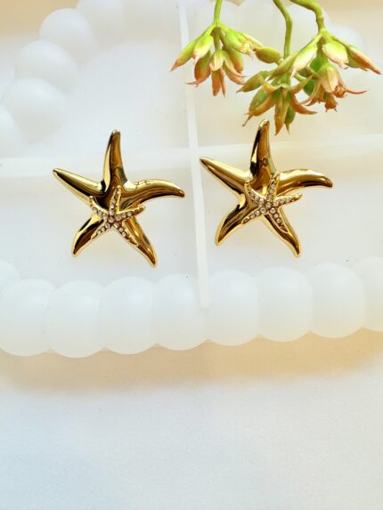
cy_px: 255
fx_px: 354
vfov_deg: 71.6
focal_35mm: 24
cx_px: 192
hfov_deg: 56.8
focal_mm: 2.22
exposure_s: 1/100
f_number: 2.2
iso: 64
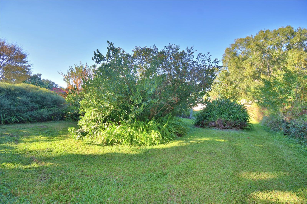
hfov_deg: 100.4
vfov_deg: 77.3
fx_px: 128
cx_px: 154
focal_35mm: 15
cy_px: 102
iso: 100
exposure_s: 1/250
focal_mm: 10
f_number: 4.5
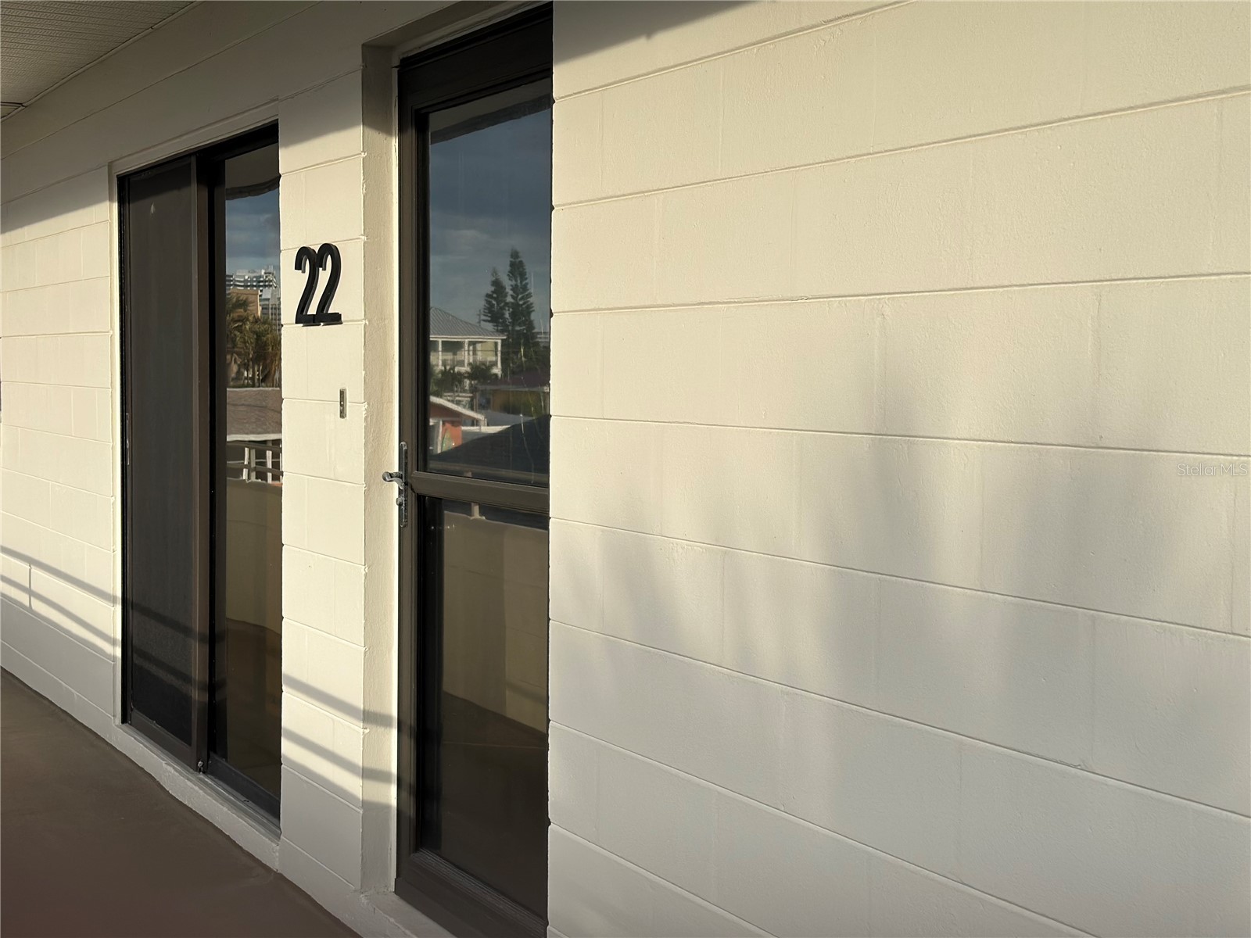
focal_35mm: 48
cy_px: 469
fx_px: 1735
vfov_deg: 30.3
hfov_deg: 39.7
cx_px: 626
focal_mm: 6.86
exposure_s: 1/3876
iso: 100
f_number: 1.78
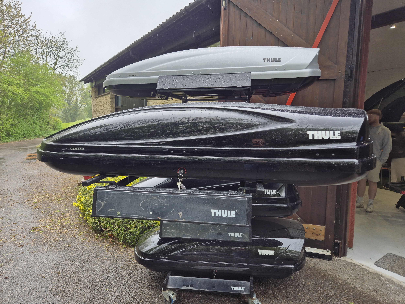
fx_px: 269
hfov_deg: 73.9
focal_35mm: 23
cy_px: 152
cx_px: 202
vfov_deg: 58.9
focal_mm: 5.4
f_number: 1.8
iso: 40
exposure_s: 1/180
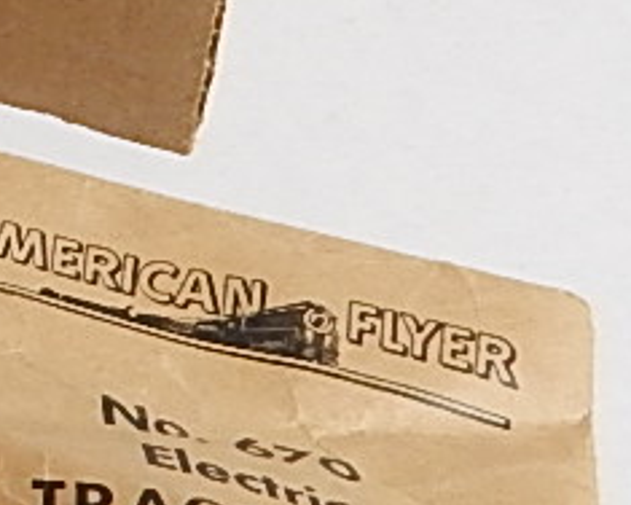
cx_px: -1203
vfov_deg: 10.6
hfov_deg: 10.1
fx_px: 2727
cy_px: 124
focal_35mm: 146
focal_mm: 4
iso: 125
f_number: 3
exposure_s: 1/40
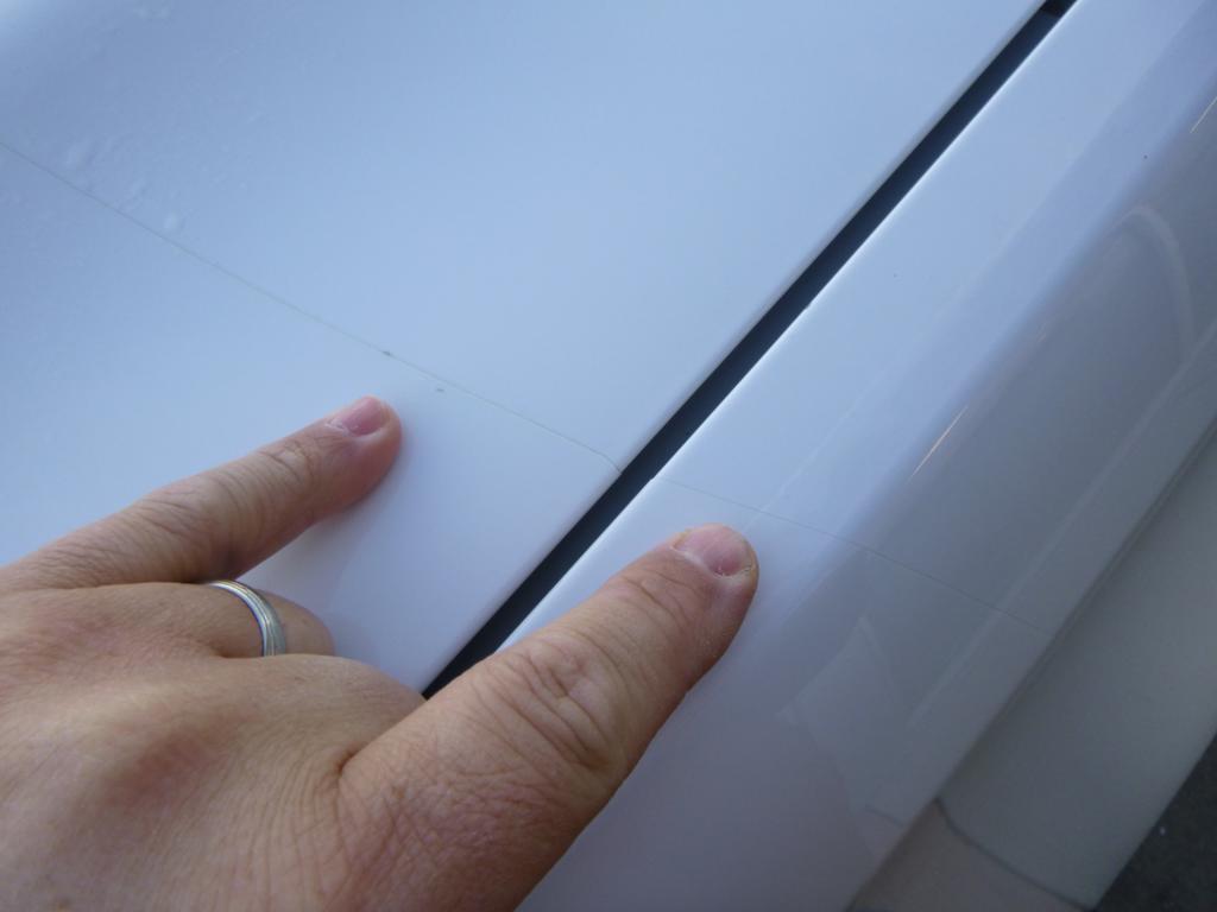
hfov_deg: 69.4
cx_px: 608
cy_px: 456
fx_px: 879
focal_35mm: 25
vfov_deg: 54.9
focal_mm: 4.5
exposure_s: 1/100
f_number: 3.9
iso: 100
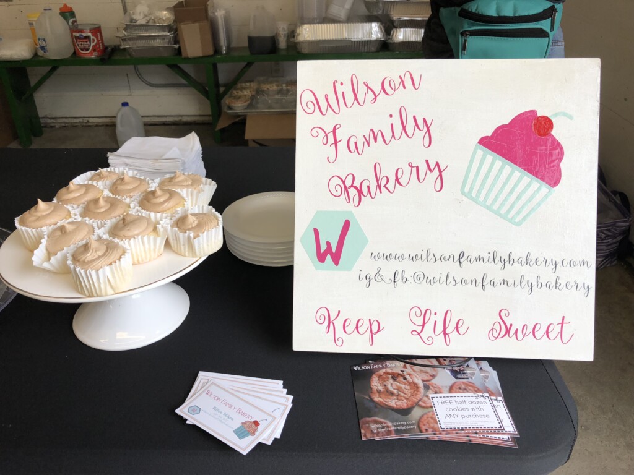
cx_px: 317
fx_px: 513
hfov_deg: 63.4
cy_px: 238
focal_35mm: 28
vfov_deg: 49.7
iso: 20
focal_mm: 3.99
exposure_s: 1/163
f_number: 1.8
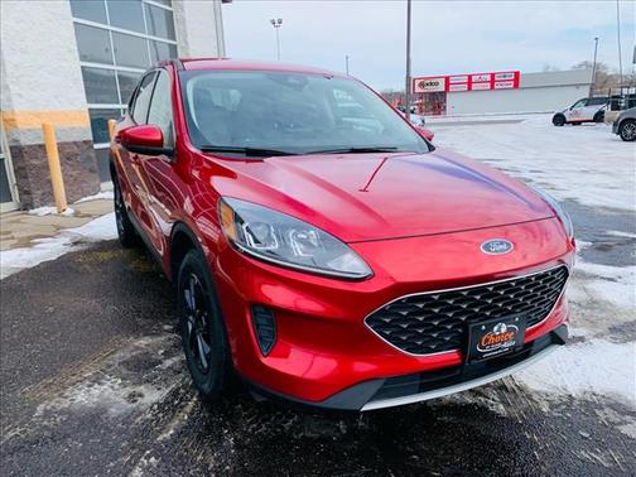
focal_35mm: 26
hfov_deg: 67.3
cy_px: 238
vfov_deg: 53.1
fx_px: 478
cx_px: 318
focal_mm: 4.25
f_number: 1.8
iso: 25
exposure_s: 1/1100
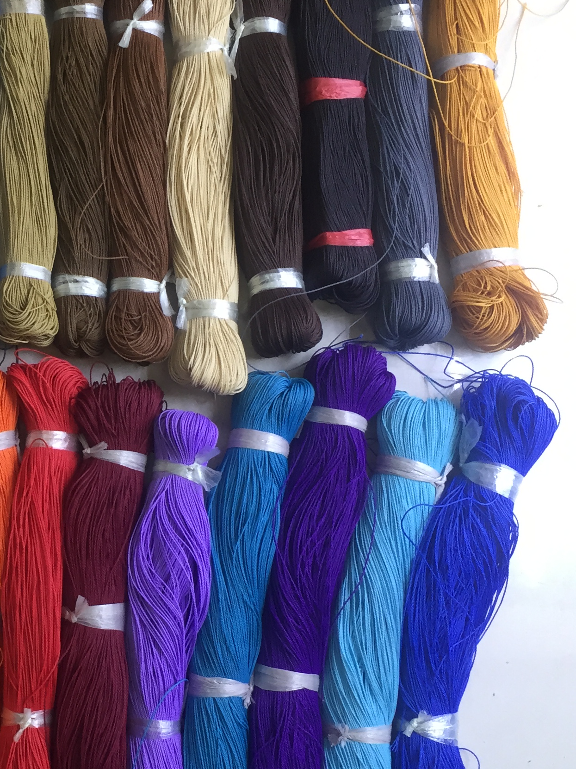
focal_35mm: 57
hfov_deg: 24.6
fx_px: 1265
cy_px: 429
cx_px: 15
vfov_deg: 33.8
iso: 64
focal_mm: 4.15
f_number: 2.2
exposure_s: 1/30
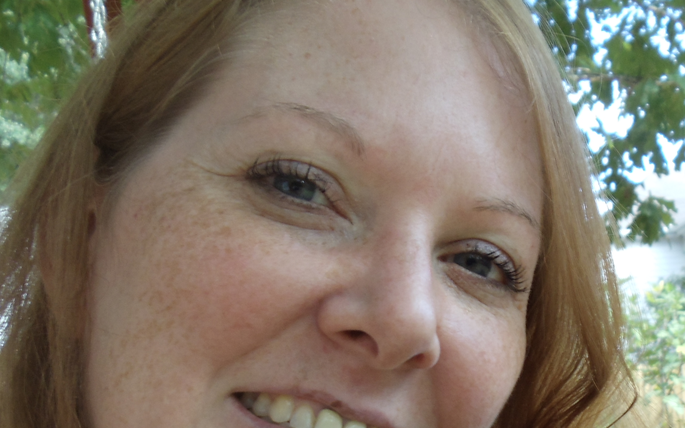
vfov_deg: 15.1
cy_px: 440
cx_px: 506
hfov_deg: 24.1
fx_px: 1587
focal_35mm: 85
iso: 100
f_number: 3.5
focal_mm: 6
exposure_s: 1/100
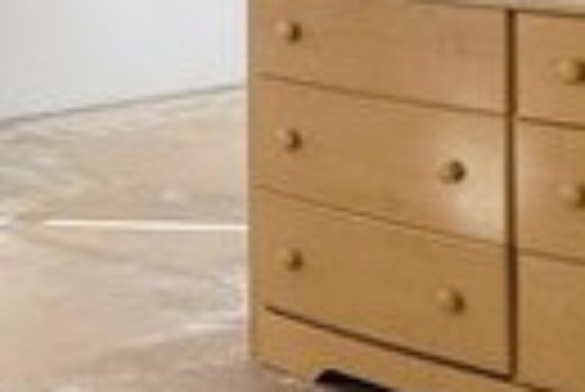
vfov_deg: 10.4
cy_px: -243
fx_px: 2050
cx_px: -288
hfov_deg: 15.1
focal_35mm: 126
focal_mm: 16
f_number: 6.3
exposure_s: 1/125
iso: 250
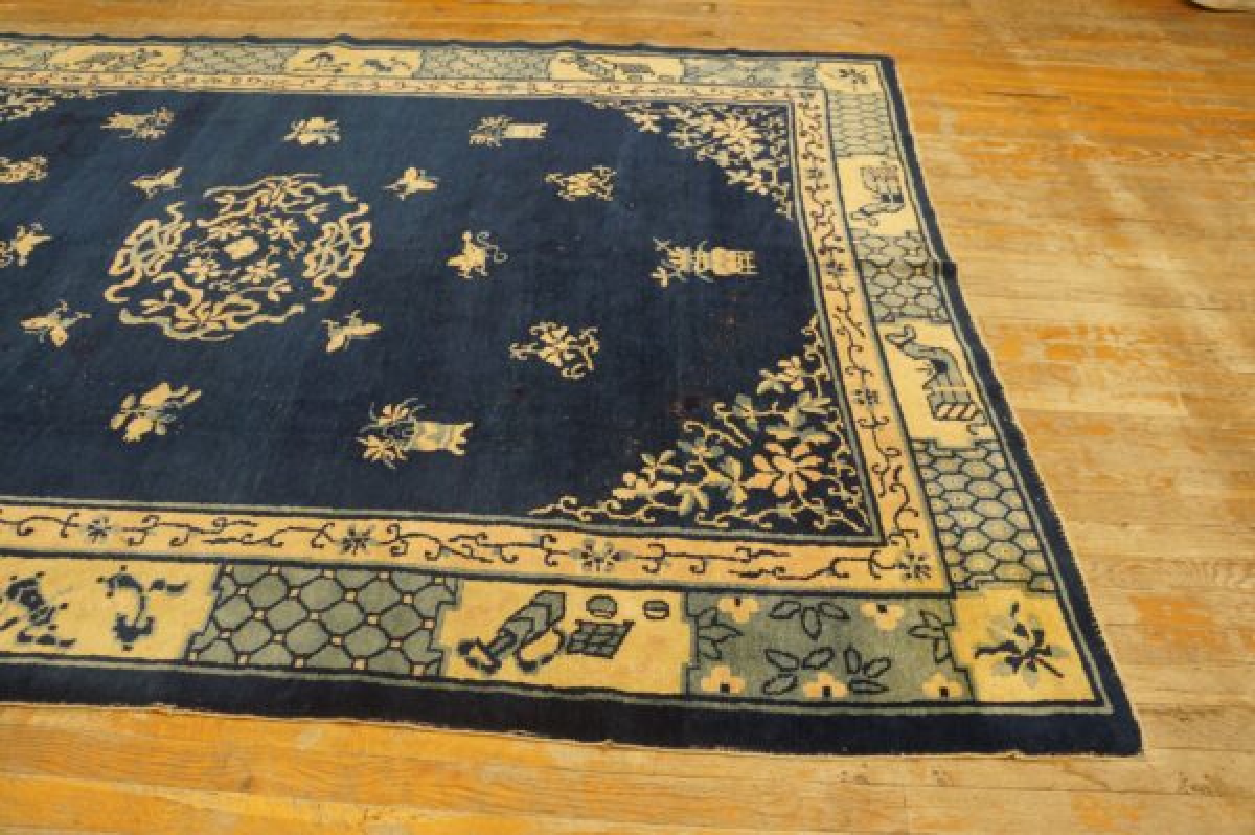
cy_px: 418
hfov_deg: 67.4
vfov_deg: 47.9
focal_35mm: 27
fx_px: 940
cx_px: 628
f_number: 4
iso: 800
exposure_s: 1/60
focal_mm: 18
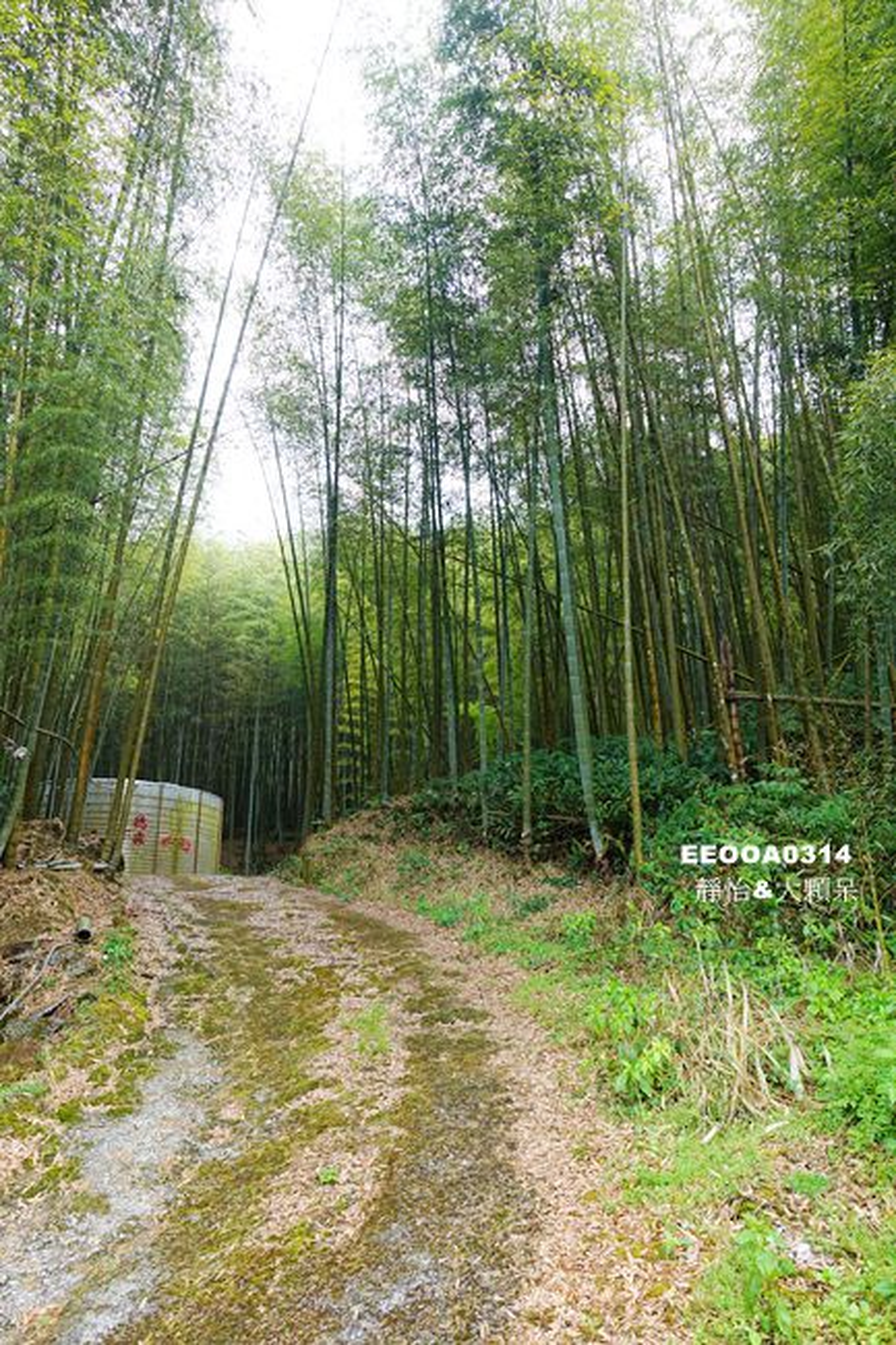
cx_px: 448
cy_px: 672
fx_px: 896
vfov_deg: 73.8
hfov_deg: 53.1
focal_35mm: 24
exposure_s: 1/80
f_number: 3.2
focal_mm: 8.8
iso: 125
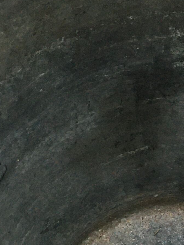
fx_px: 921
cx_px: 164
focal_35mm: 130
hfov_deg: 11.3
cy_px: 206
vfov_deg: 15.0
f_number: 2.2
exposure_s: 1/33
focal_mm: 4.15
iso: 160
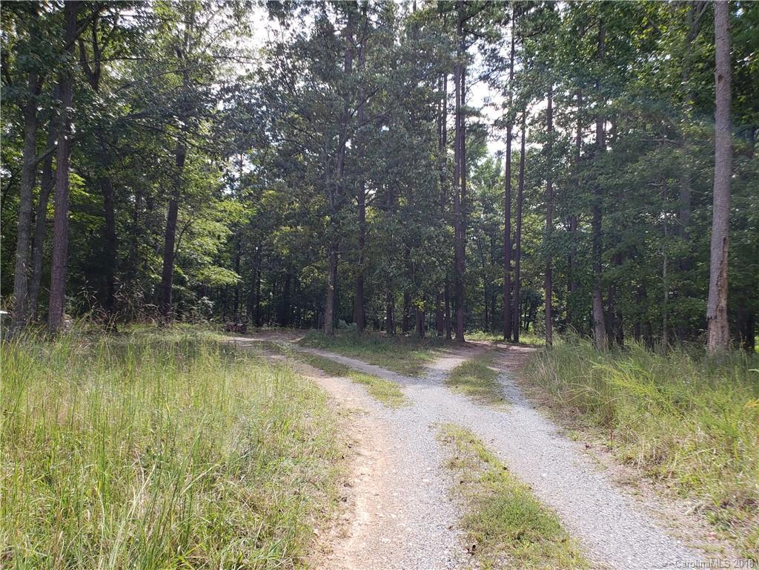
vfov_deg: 53.1
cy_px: 285
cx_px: 380
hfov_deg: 67.3
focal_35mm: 26
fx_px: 570
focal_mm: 4.3
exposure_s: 1/332
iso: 50
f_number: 2.4
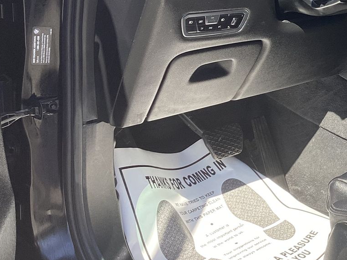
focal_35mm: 65
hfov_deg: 28.0
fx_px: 651
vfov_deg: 22.4
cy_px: 76
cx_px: 350
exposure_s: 1/242
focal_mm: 3.3
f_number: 2.4
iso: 25
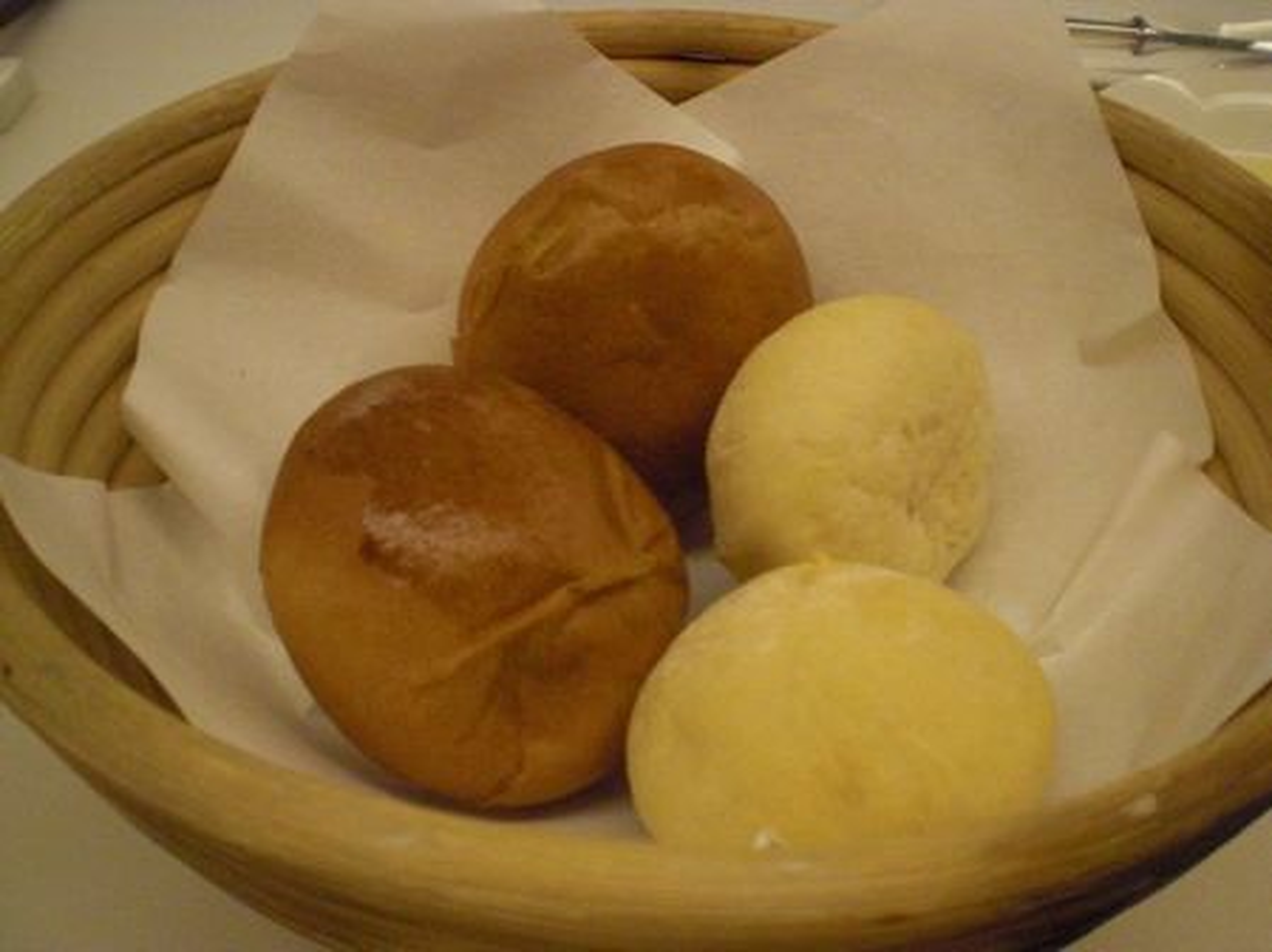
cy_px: 476
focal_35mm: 38
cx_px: 636
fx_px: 1395
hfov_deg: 49.0
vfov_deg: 37.7
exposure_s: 1/50
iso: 800
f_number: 3.1
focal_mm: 6.3
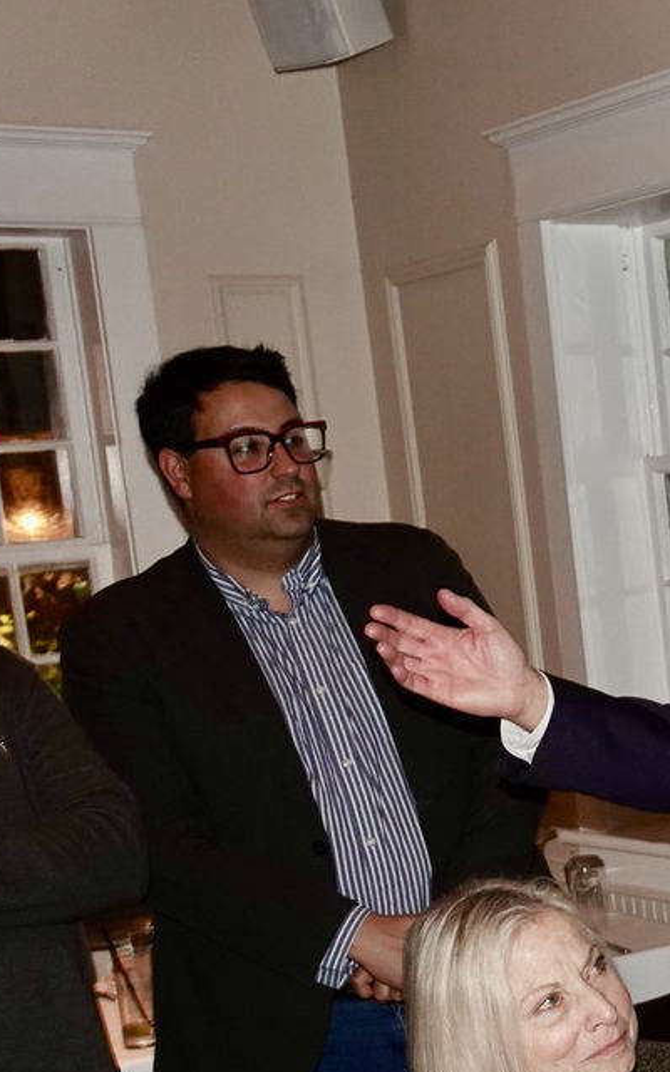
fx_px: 2162
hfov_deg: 15.1
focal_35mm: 74
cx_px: 1231
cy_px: 782
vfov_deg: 27.5
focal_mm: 11.26
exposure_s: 1/40
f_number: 2.8
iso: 400
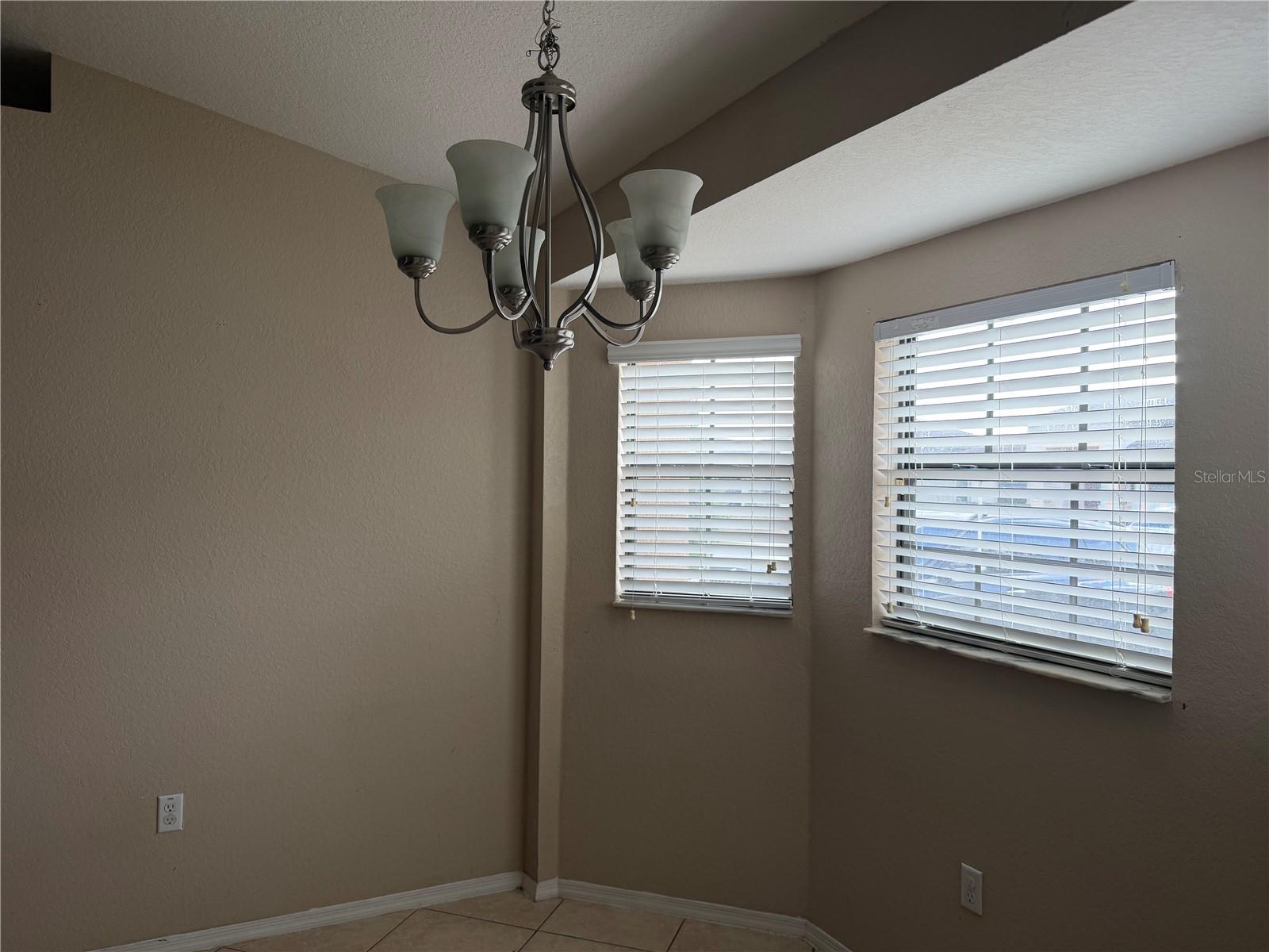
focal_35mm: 24
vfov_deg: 56.8
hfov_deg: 71.6
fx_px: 880
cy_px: 476
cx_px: 634
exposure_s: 1/194
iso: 80
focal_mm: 6.76
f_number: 1.78
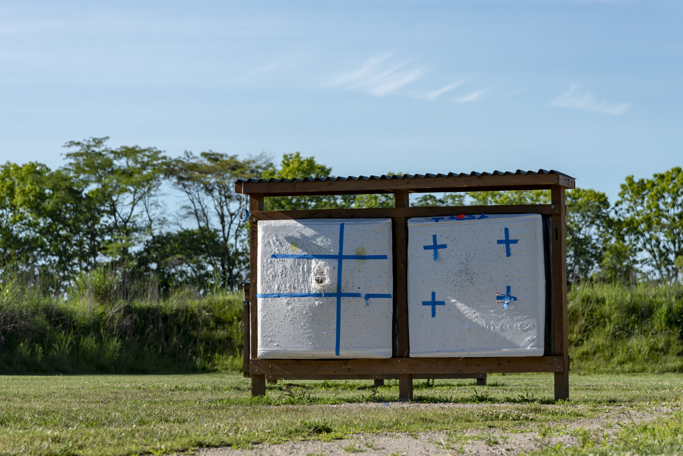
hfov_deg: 14.0
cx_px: 340
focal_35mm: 147
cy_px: 214
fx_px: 2790
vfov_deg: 9.3
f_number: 5.6
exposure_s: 1/1000
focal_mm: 120
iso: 250
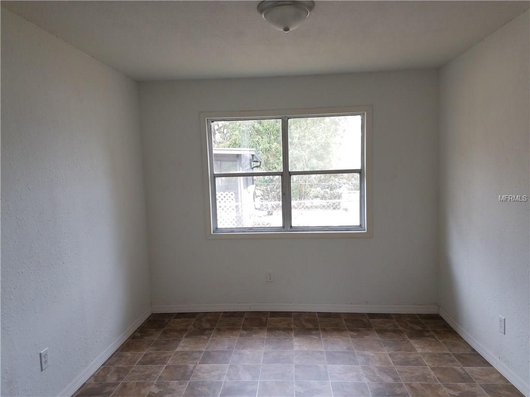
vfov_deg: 53.1
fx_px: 398
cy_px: 198
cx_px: 265
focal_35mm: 26
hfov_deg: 67.3
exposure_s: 1/120
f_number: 1.7
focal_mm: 4.2
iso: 64
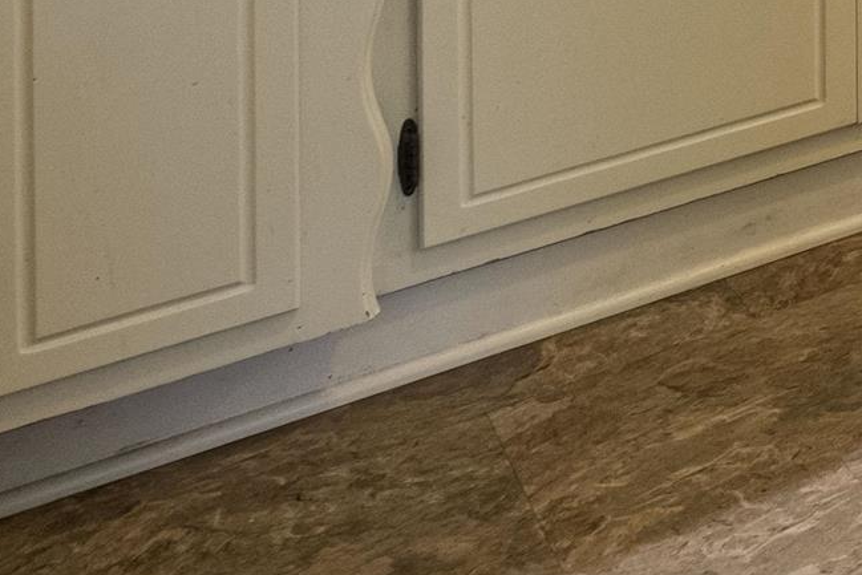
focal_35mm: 71
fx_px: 1700
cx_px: 1776
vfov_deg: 15.2
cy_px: -603
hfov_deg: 18.0
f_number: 8
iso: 1250
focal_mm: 10
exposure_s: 1/8
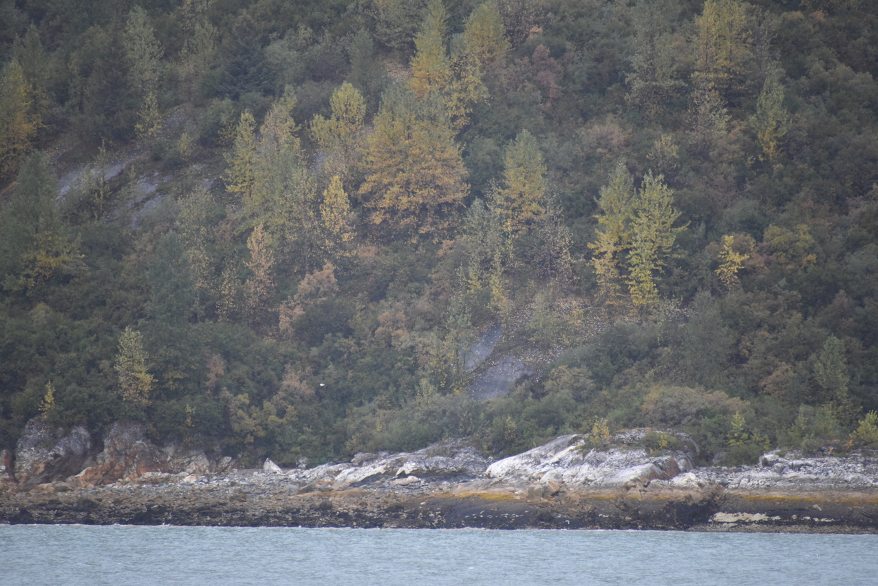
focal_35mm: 301
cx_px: 438
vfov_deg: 4.6
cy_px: 293
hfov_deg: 6.8
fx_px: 7341
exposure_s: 1/640
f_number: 5.6
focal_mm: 300
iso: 2500
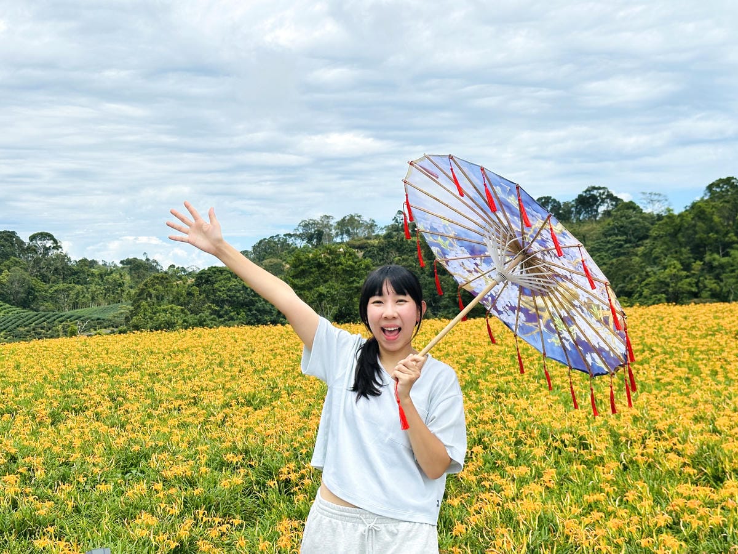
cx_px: 369
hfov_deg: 39.7
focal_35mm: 48
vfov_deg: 30.3
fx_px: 1023
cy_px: 277
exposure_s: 1/8197
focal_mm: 6.86
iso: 64
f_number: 1.78
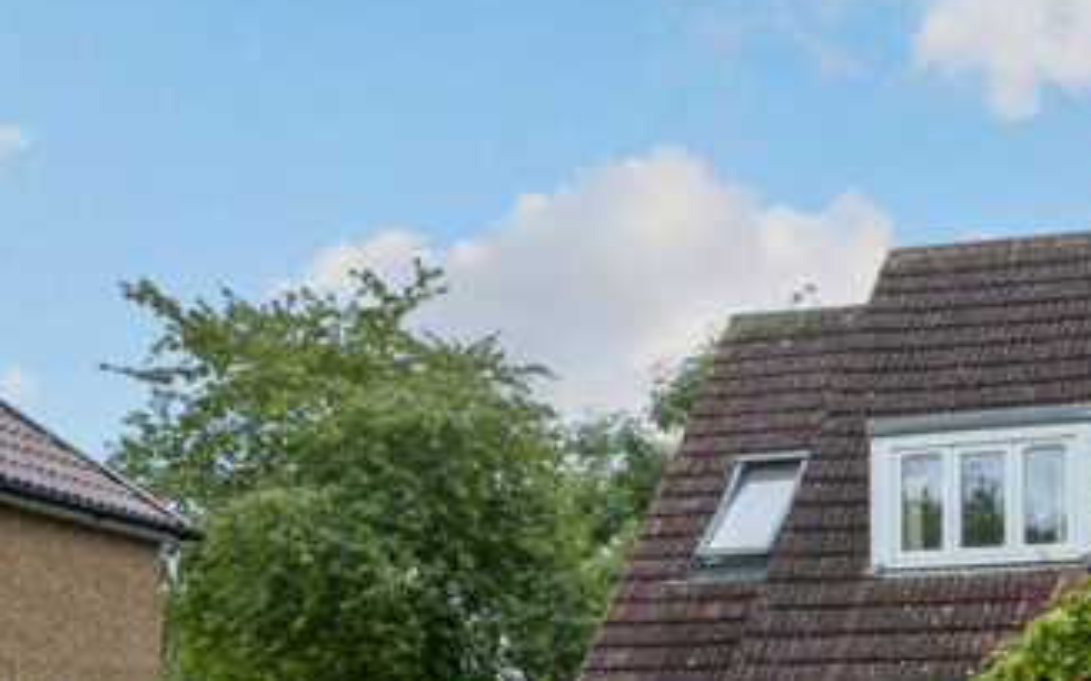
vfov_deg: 24.8
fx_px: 1459
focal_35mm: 49
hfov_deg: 36.9
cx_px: 1081
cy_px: 704
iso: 250
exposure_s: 1/50
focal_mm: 22.5
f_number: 16
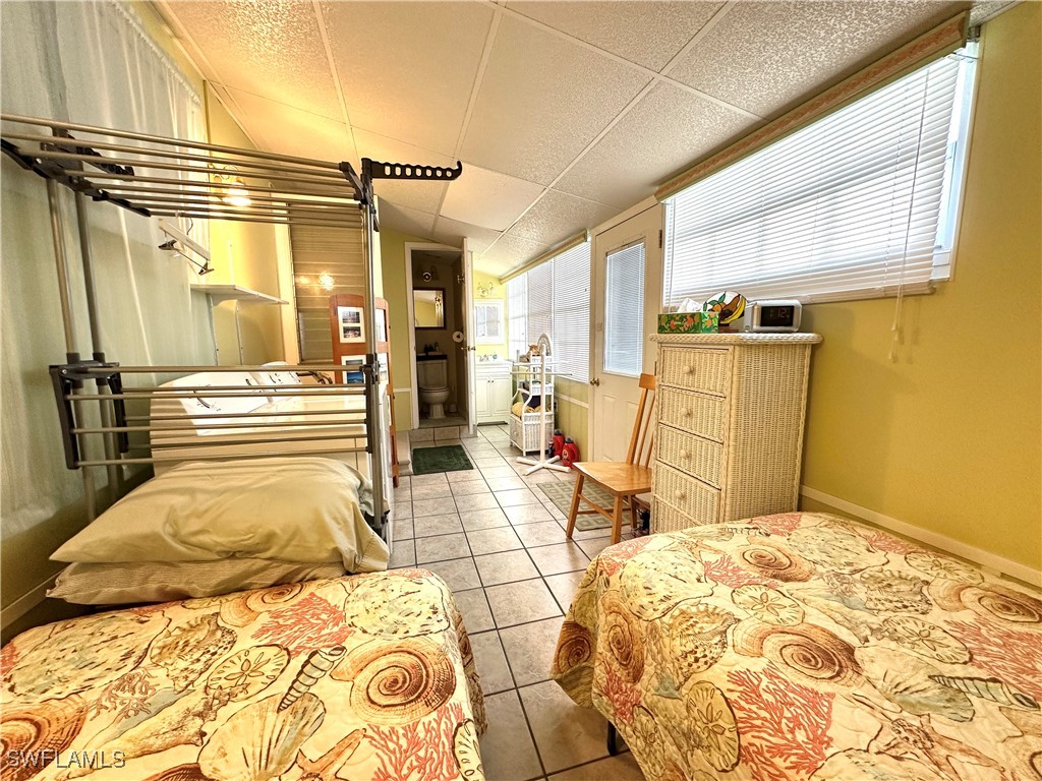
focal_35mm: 14
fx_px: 421
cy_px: 390
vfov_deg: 85.7
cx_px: 521
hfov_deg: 102.1
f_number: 2.2
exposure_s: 1/60
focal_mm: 2.22
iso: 160
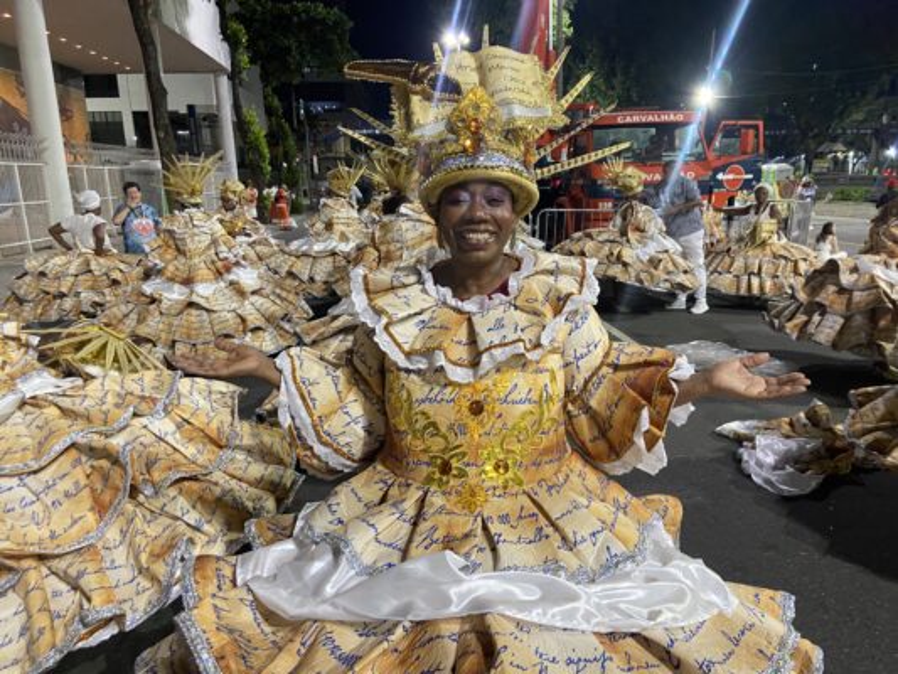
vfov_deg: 53.1
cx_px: 449
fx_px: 675
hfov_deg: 67.3
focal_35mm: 26
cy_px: 337
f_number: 1.8
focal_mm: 4.25
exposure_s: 1/40
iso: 320
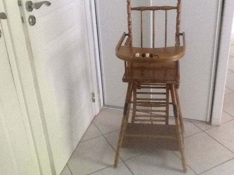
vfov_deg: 32.9
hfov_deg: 42.9
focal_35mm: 44
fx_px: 297
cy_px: 88
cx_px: 117
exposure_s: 1/30
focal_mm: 2.03
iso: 400
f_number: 2.4
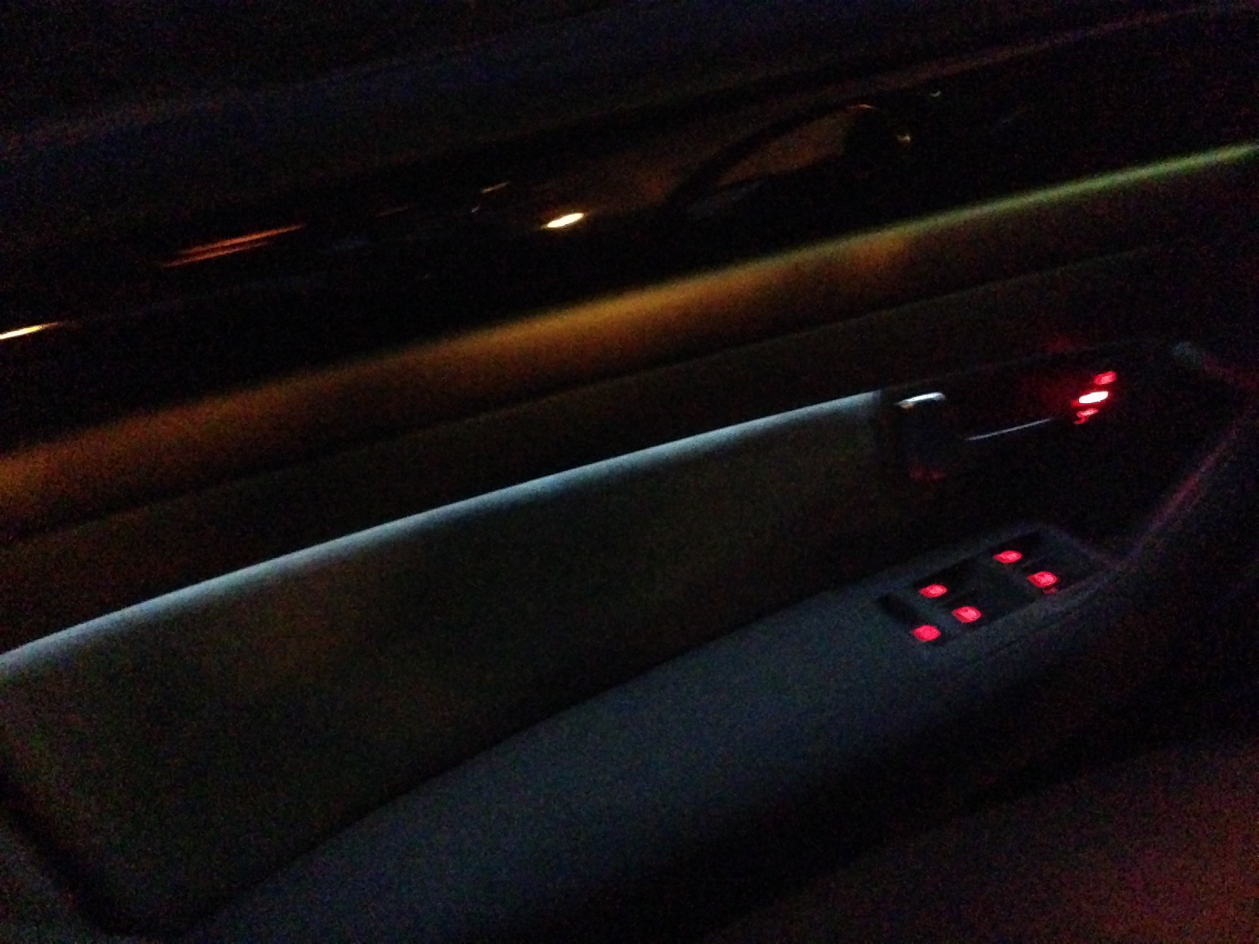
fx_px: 1200
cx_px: 630
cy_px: 472
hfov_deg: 55.4
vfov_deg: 42.9
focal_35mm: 33
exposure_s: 1/15
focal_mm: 4.12
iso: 3200
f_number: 2.4
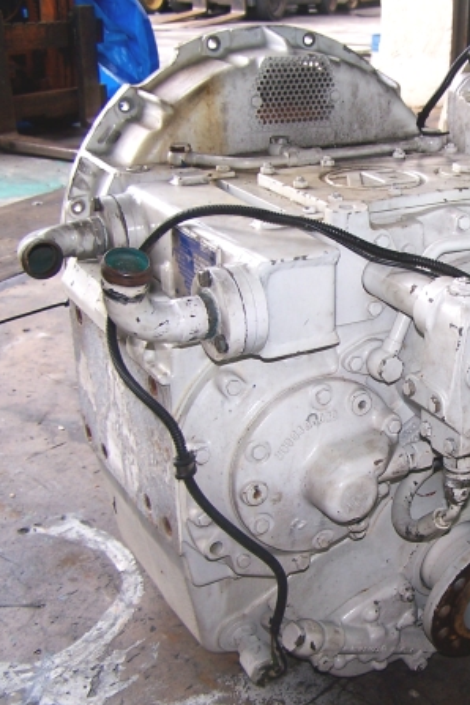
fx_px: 1038
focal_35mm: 53
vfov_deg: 37.5
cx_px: 435
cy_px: 352
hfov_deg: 24.7
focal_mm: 6.3
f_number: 2.8
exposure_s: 1/60
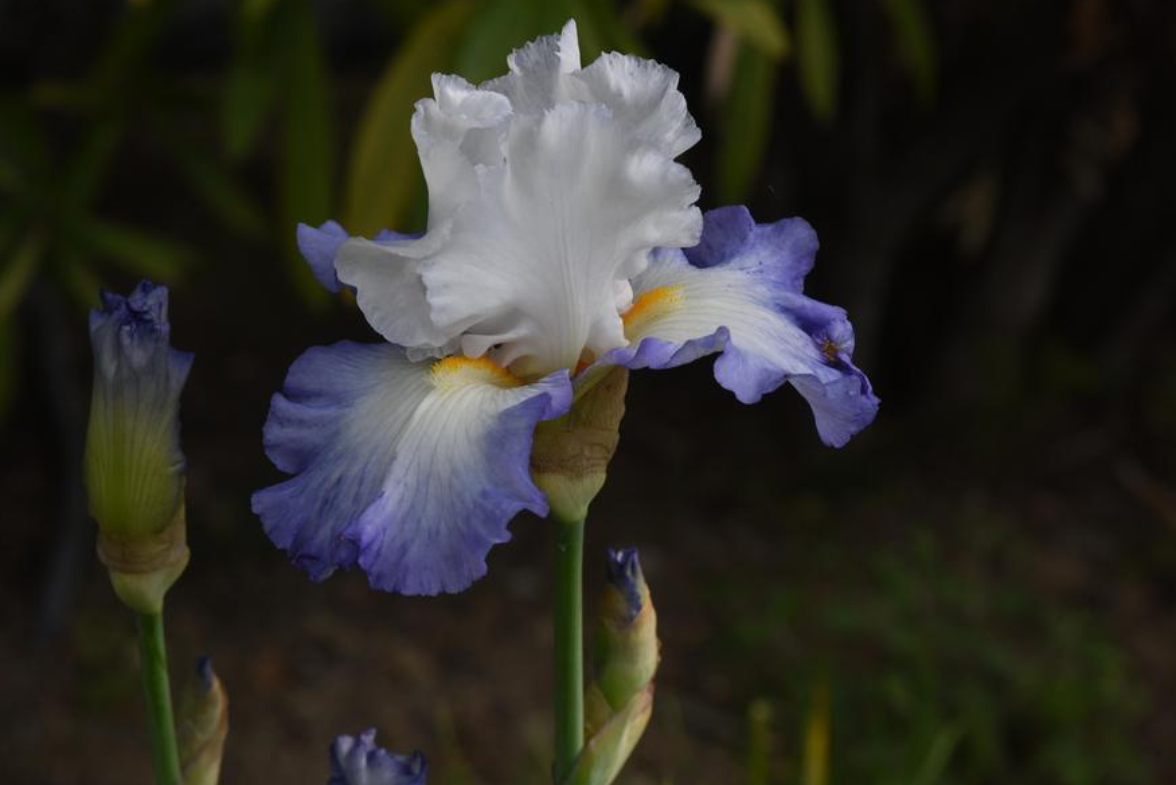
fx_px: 3921
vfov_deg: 11.4
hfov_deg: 17.1
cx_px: 609
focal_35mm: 120
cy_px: 429
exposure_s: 1/1000
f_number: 11
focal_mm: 105
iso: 800
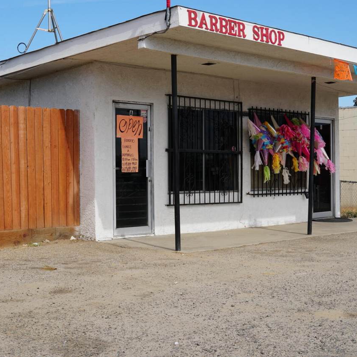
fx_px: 677
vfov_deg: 29.6
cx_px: 193
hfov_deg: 29.5
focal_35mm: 58
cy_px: 178
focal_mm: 30
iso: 100
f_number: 11
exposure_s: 1/125
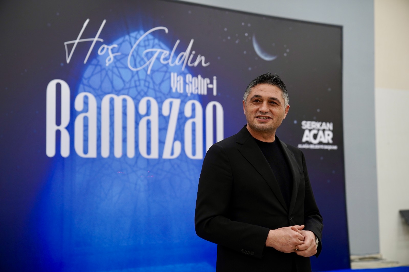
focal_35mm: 54
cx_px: 204
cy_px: 136
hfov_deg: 36.9
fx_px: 614
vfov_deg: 25.1
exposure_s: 1/200
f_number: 2.8
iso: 640
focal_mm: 54
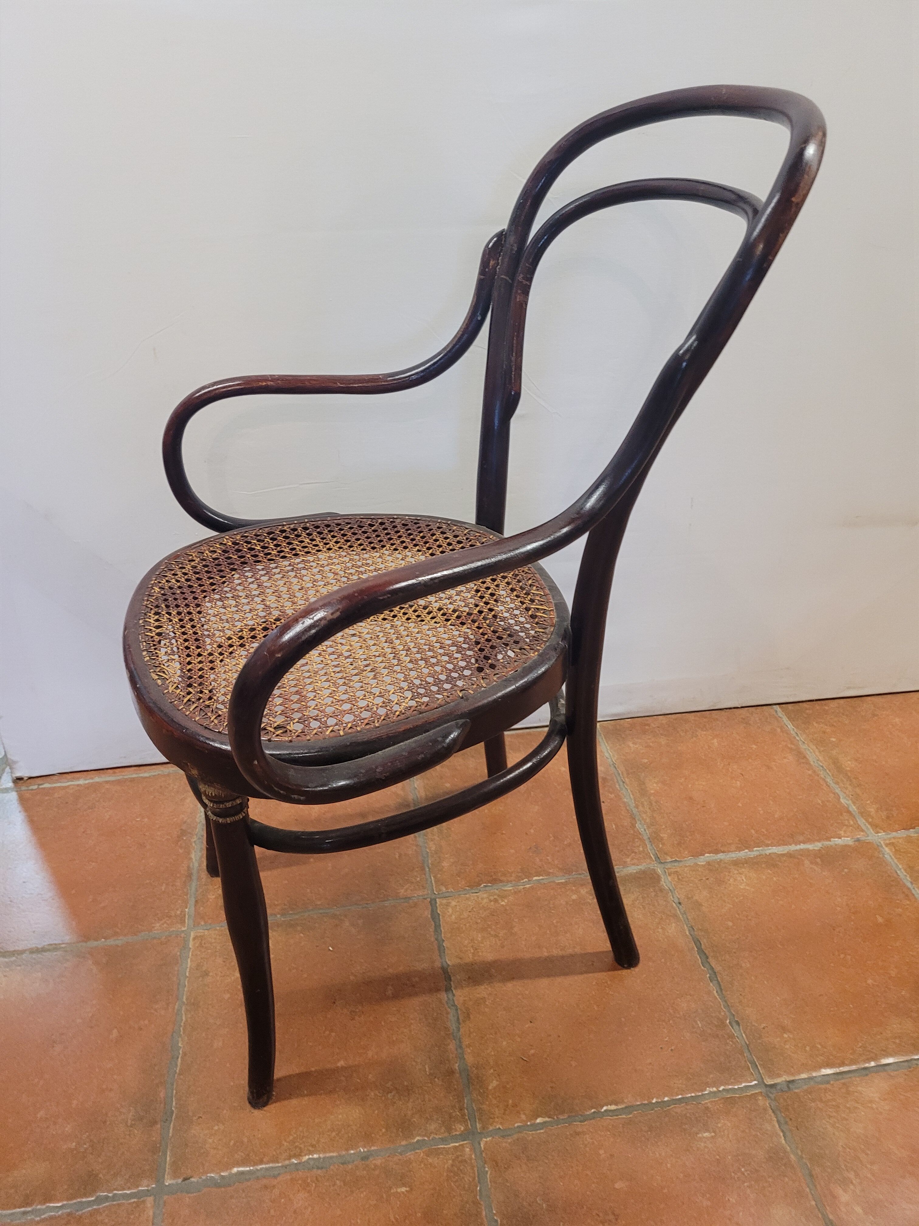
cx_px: 460
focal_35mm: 26
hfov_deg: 53.1
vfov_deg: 67.3
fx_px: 920
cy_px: 613
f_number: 1.8
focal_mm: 5.4
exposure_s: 1/50
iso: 500
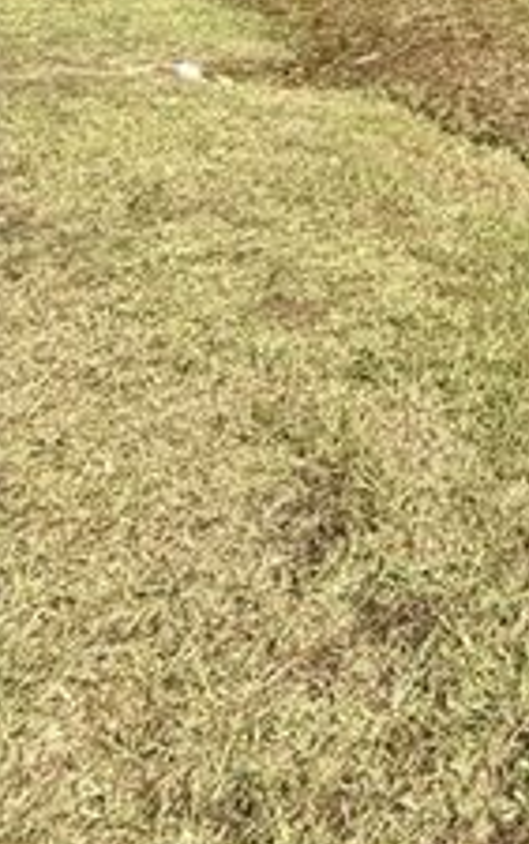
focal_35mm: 44
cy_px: -309
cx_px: 930
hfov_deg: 20.9
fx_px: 1013
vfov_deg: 31.7
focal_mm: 2.22
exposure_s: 1/717
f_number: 2.2
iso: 50
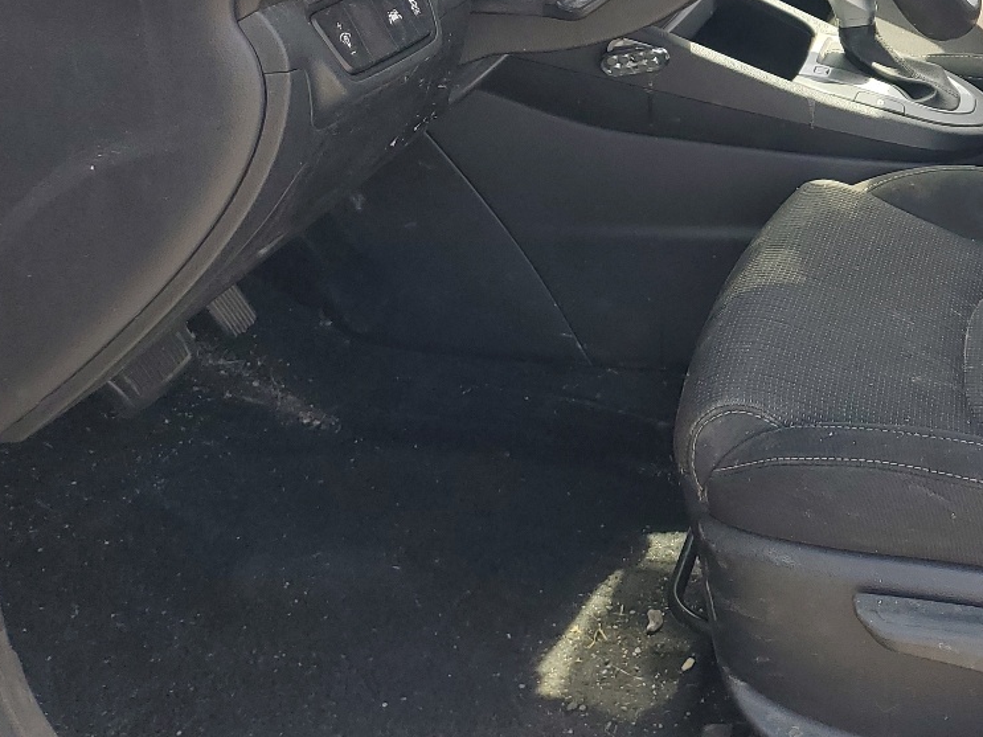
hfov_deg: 31.8
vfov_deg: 25.0
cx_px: 976
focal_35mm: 56
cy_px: 28
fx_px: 1590
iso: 50
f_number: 1.5
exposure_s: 1/500
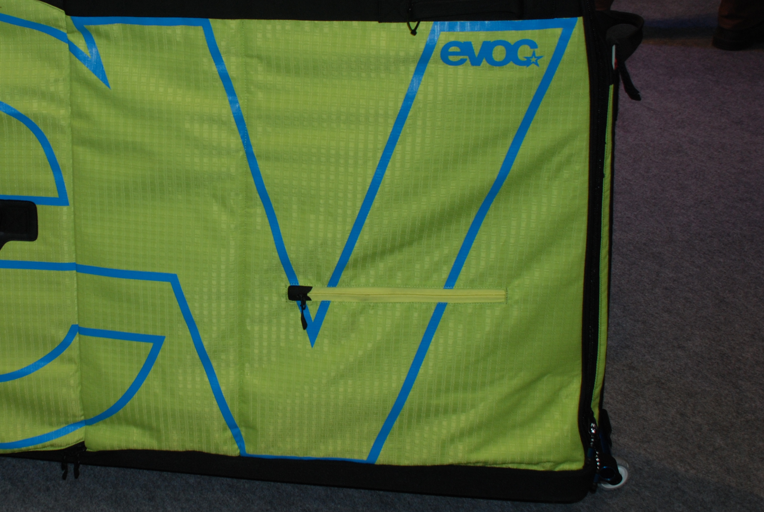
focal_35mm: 57
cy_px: 196
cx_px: 173
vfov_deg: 23.8
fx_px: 1211
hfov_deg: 34.1
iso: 200
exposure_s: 1/60
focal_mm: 24
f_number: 4
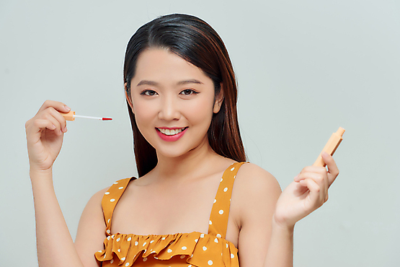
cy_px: 128
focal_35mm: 132
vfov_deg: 10.4
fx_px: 1467
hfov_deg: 15.5
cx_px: 195
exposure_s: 1/160
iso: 200
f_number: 5.6
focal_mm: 122
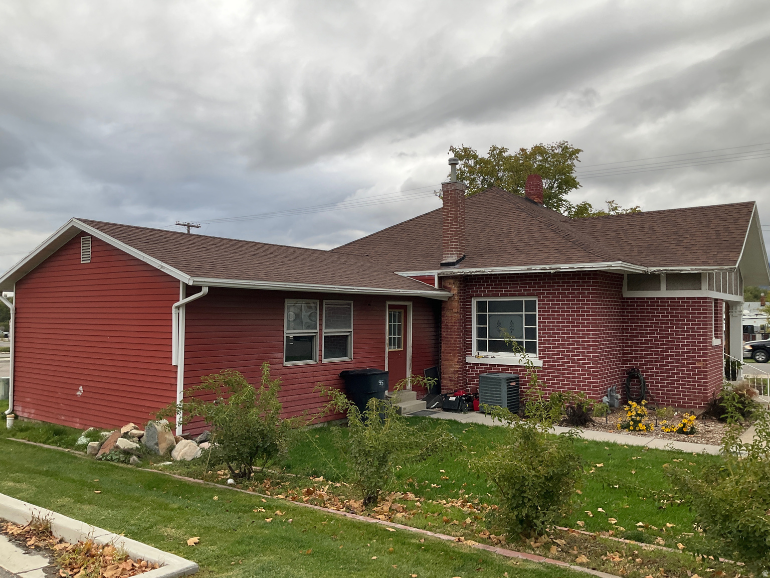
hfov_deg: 61.7
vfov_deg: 48.2
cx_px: 385
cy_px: 289
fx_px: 645
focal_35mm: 29
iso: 20
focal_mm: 3
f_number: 1.8
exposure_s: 1/125
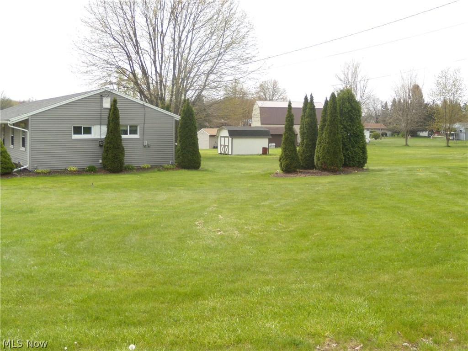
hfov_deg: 51.4
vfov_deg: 39.7
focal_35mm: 36
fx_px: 487
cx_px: 234
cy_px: 176
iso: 80
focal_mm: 6.4
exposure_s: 1/400
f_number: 3.6
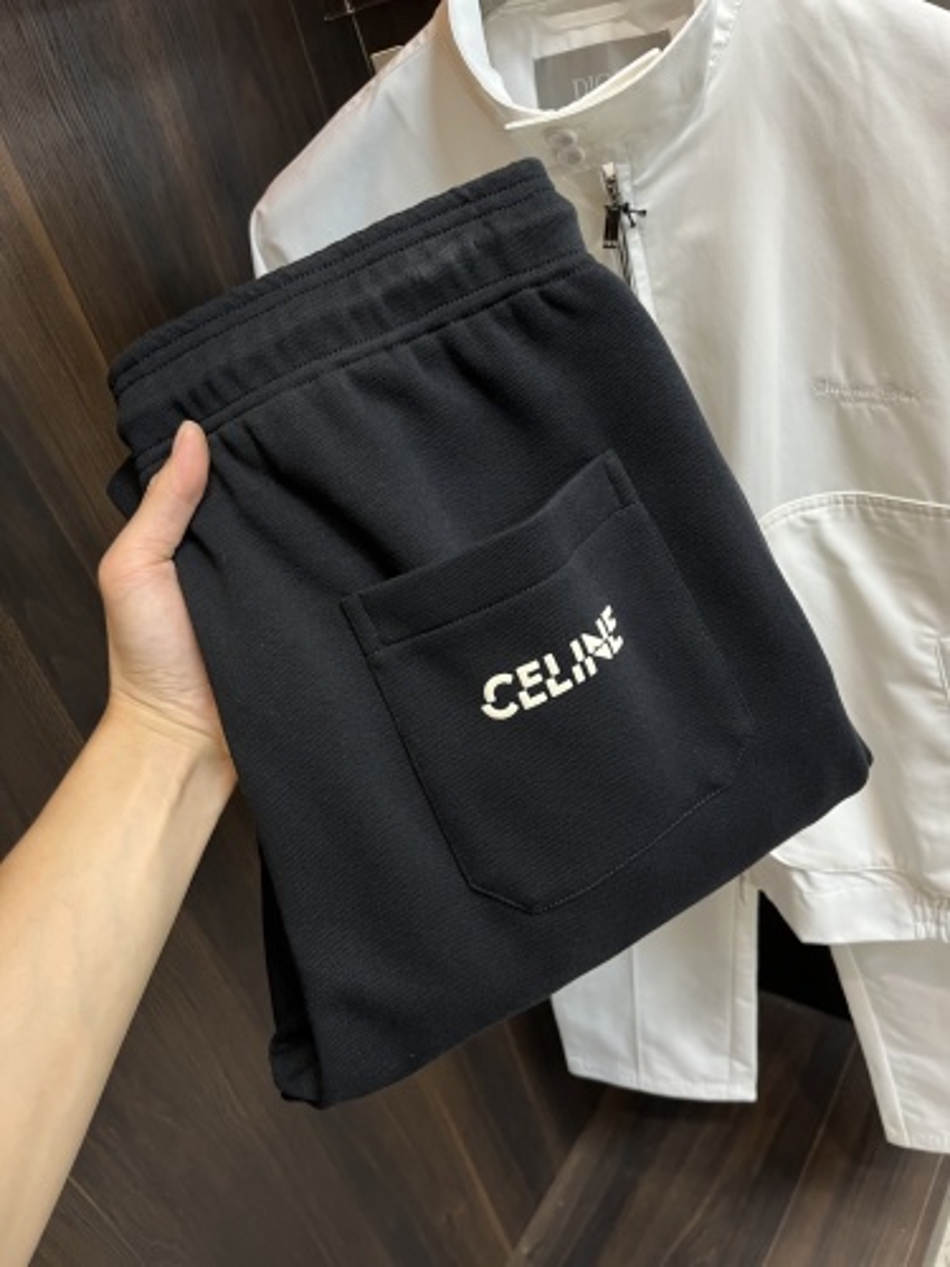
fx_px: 951
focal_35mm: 26
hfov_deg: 53.1
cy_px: 634
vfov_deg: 67.3
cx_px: 475
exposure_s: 1/55
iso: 160
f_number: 1.6
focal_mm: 5.1
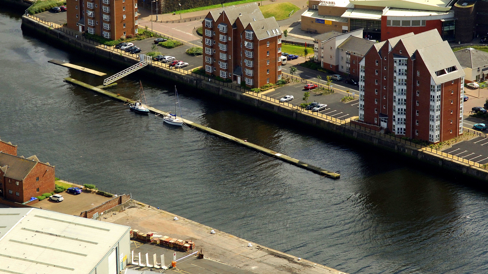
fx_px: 1846
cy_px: 120
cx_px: 217
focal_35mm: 143
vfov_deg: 8.5
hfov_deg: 15.1
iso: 400
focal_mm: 75
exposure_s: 1/1000
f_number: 7.6
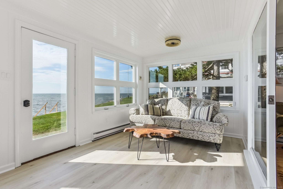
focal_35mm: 17
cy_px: 94
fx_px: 134
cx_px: 142
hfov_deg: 93.3
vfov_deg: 70.4
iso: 400
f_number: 11
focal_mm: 17
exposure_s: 1/500
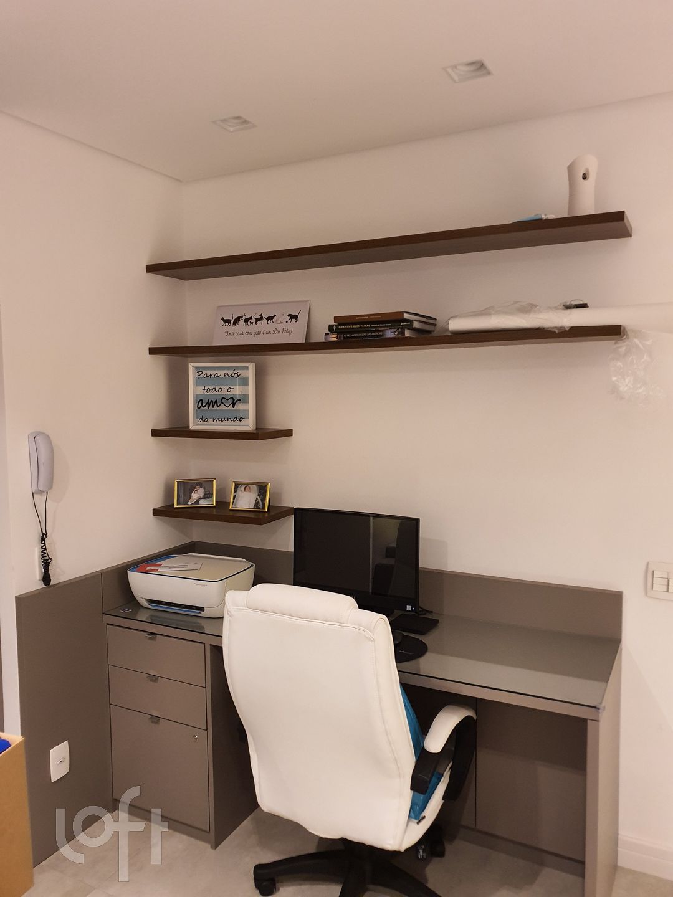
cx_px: 336
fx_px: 674
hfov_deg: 53.1
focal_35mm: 26
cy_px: 448
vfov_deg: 67.3
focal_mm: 4.3
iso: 320
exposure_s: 1/40
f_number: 1.5
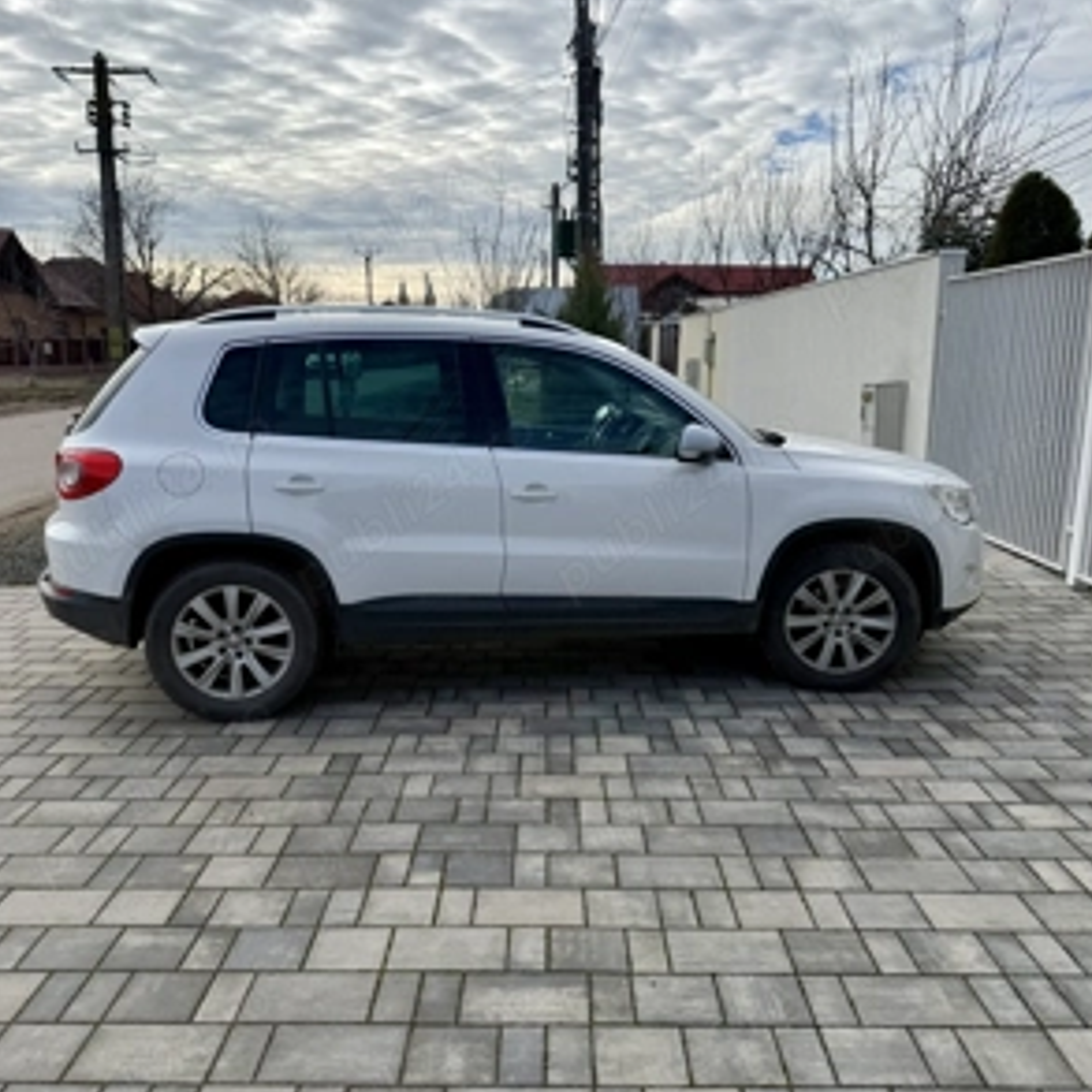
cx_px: 544
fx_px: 1035
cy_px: 566
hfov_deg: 55.6
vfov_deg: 55.6
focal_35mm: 29
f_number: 1.78
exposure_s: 1/6173
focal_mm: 6.76
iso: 80
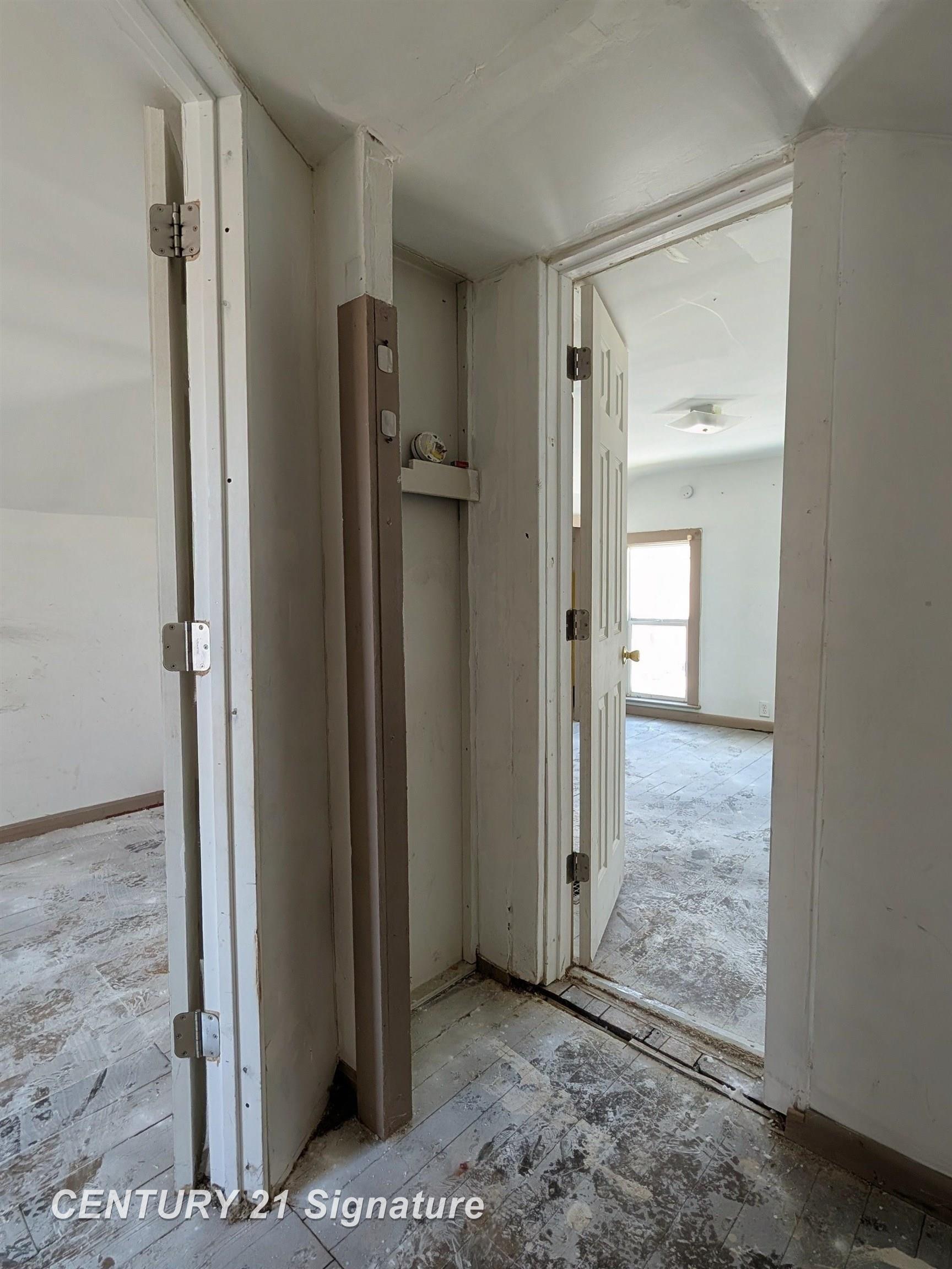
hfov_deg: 94.5
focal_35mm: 12
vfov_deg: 110.5
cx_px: 476
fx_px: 440
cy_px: 634
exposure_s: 1/67.1
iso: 52
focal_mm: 2.02
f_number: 1.7
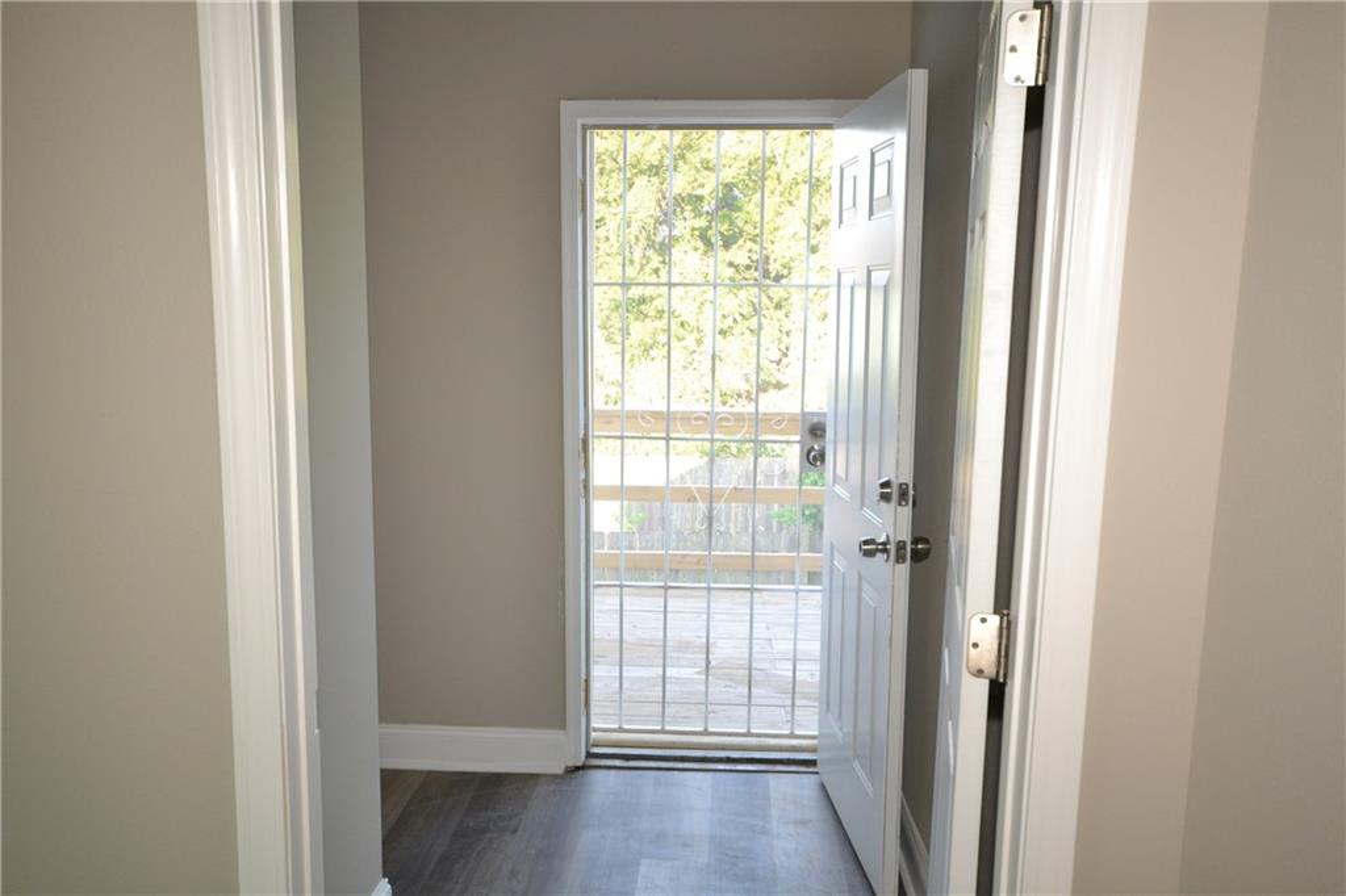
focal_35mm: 30
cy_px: 448
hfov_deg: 61.9
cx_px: 673
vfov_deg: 43.6
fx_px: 1121
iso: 560
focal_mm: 20
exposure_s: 1/60
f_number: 5.6
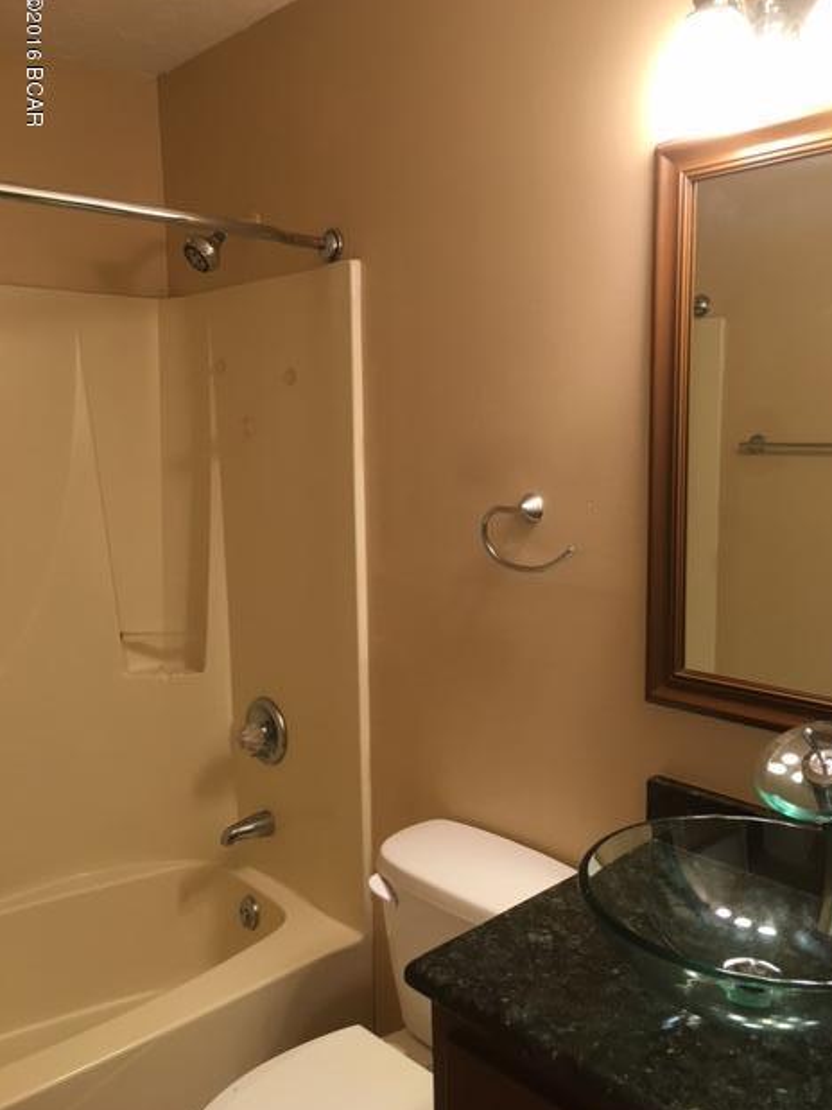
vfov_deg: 60.0
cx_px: 429
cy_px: 558
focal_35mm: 30
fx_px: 962
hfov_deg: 46.8
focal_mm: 4.15
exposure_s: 1/30
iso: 80
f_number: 2.2
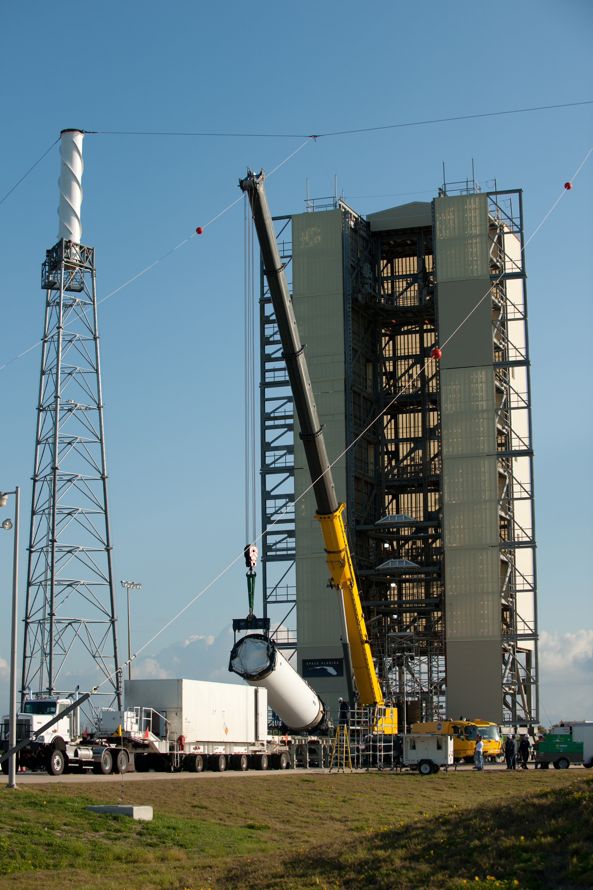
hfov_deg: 19.5
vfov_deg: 28.8
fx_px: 1729
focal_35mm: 70
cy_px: 445
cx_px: 296
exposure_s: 1/1600
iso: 250
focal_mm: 70
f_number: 5.6
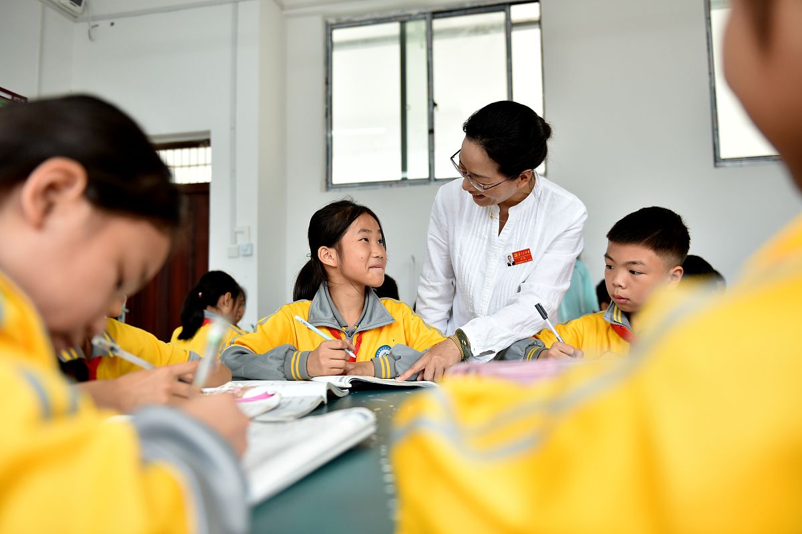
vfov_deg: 42.3
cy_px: 267
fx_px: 690
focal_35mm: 31
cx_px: 401
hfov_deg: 60.3
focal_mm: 31
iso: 1250
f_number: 2.8
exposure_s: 1/640
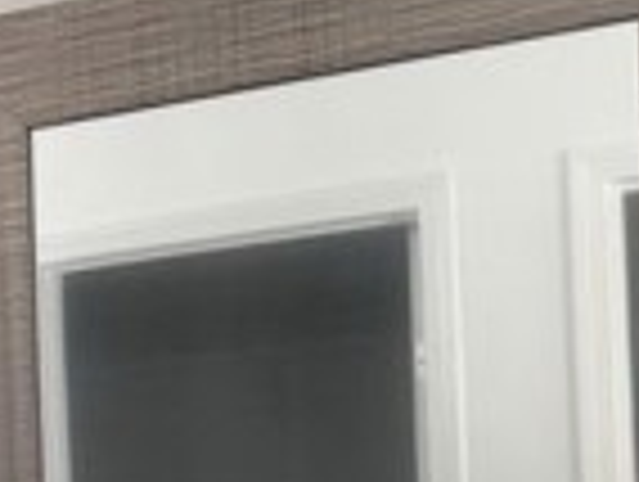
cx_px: -225
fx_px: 1997
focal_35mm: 108
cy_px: 581
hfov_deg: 17.0
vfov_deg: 13.4
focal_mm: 6.76
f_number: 1.78
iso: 320
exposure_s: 1/60
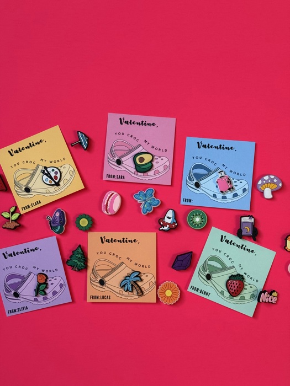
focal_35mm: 48
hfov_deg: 30.3
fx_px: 536
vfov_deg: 39.7
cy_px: 193
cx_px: 145
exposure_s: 1/55
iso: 250
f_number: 1.78
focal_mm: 6.76
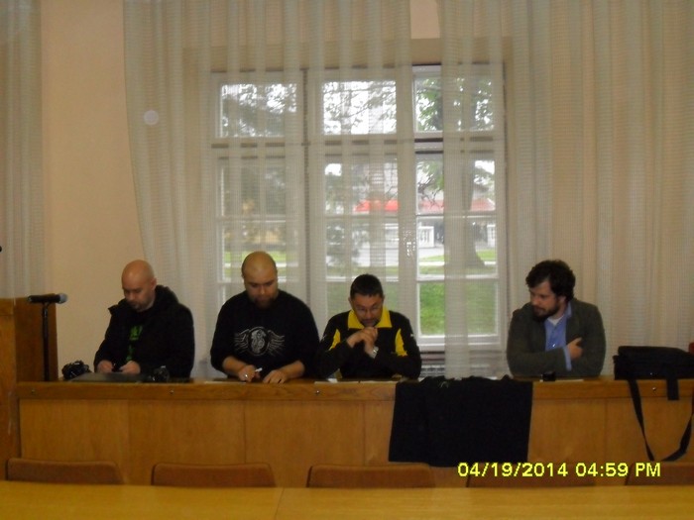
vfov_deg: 32.9
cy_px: 260
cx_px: 347
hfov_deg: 42.9
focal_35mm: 44
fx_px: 882
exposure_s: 1/45
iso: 400
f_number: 4.5
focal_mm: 7.8
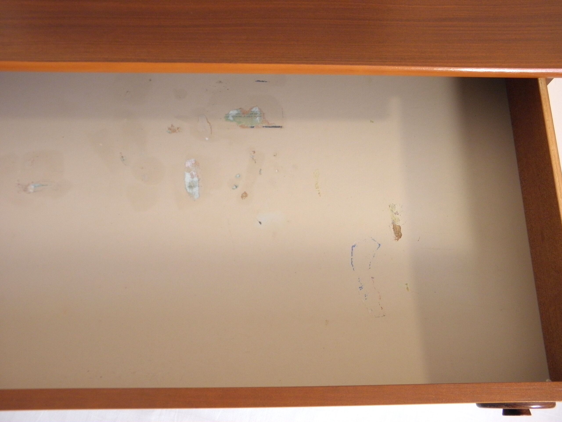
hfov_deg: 51.4
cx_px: 281
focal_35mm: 36
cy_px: 211
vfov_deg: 39.7
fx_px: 584
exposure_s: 1/13
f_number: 3.7
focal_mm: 6.4
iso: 200
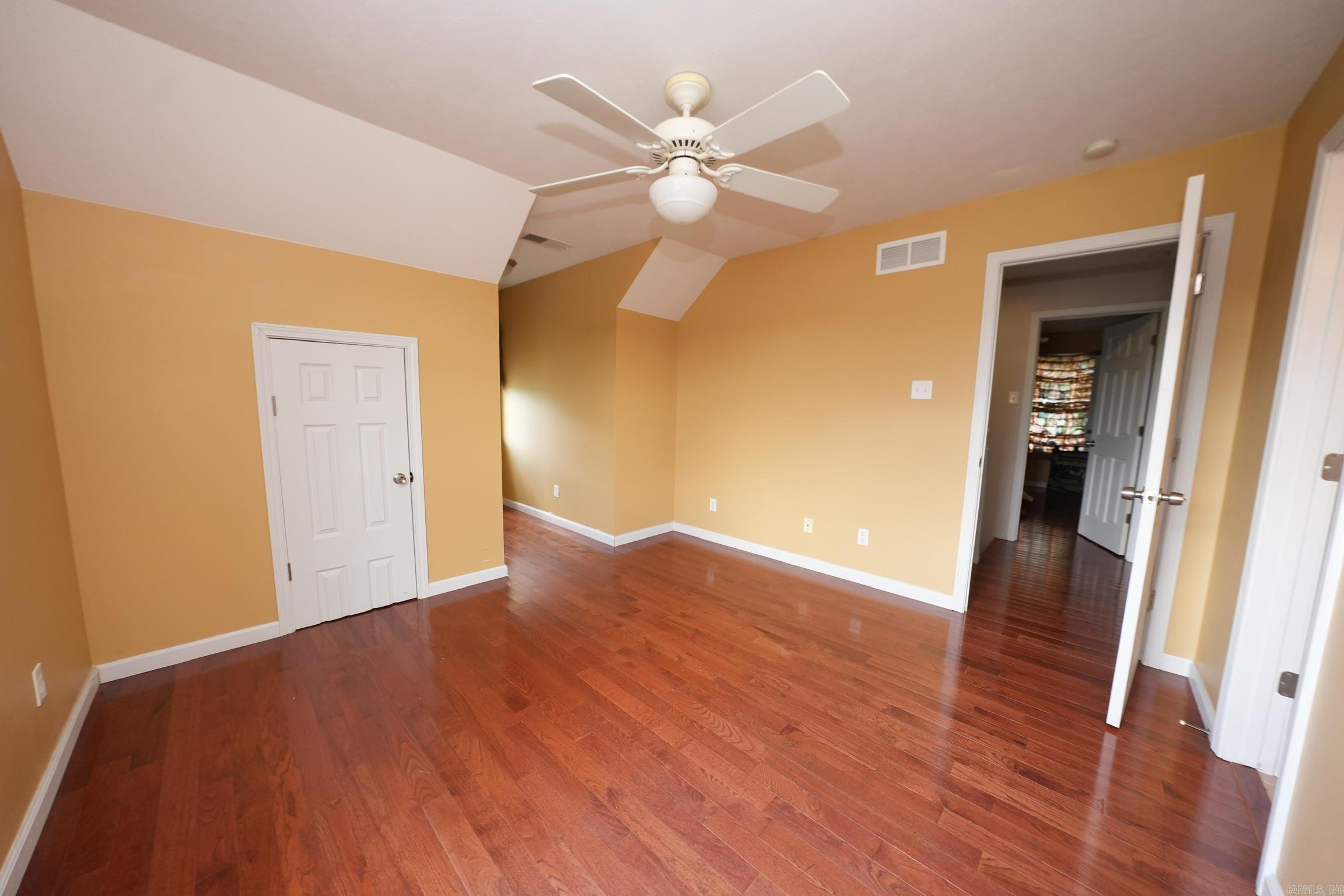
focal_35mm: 12
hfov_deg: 112.6
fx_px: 448
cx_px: 672
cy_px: 448
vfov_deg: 90.0
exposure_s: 1/160
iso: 1600
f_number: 3.5
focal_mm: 12
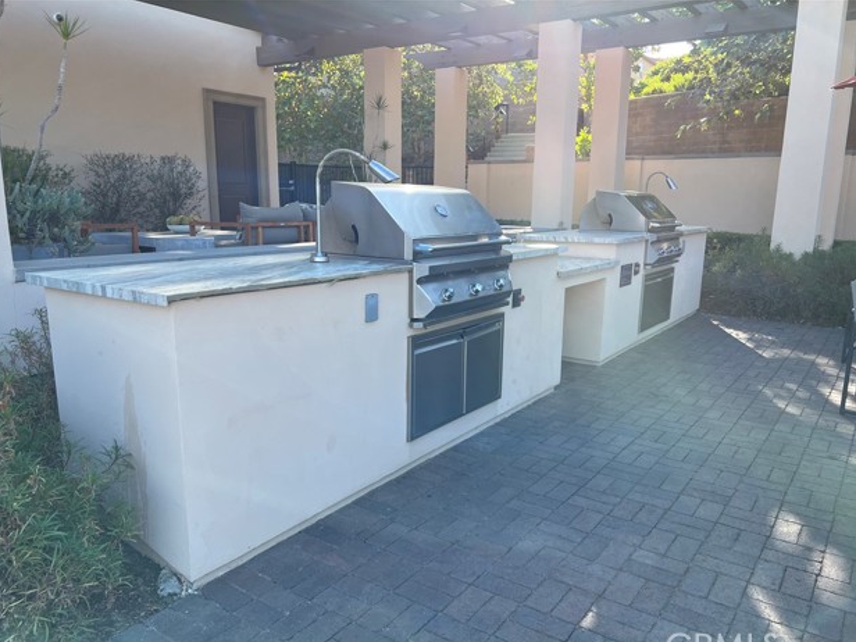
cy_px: 332
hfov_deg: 65.3
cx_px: 436
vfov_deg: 51.3
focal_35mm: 27
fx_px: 668
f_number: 1.5
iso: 50
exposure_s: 1/786
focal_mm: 5.7
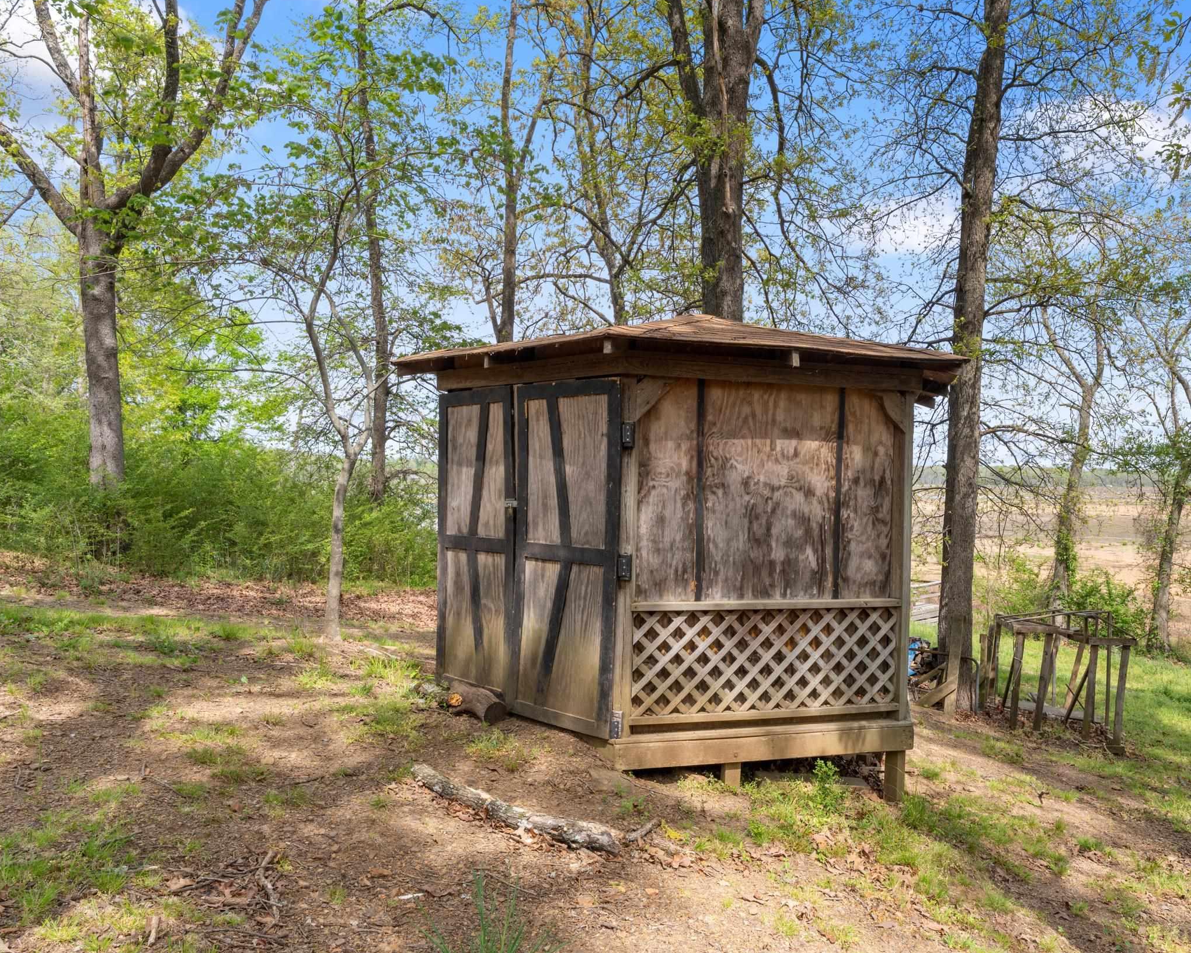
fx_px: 815
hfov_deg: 71.9
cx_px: 688
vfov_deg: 60.6
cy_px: 479
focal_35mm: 23
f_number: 9
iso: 200
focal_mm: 13.4
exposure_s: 1/60
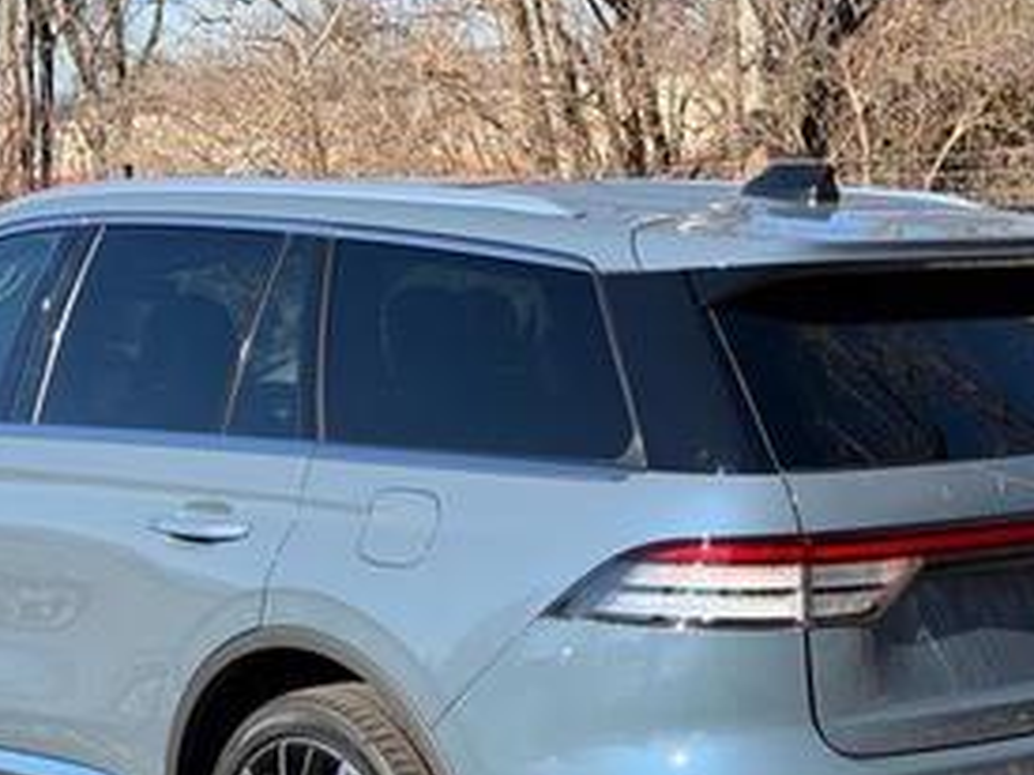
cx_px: 451
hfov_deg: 22.3
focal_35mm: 88
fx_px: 2627
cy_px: 655
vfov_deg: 16.6
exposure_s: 1/2342
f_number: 1.78
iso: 64
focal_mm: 6.76
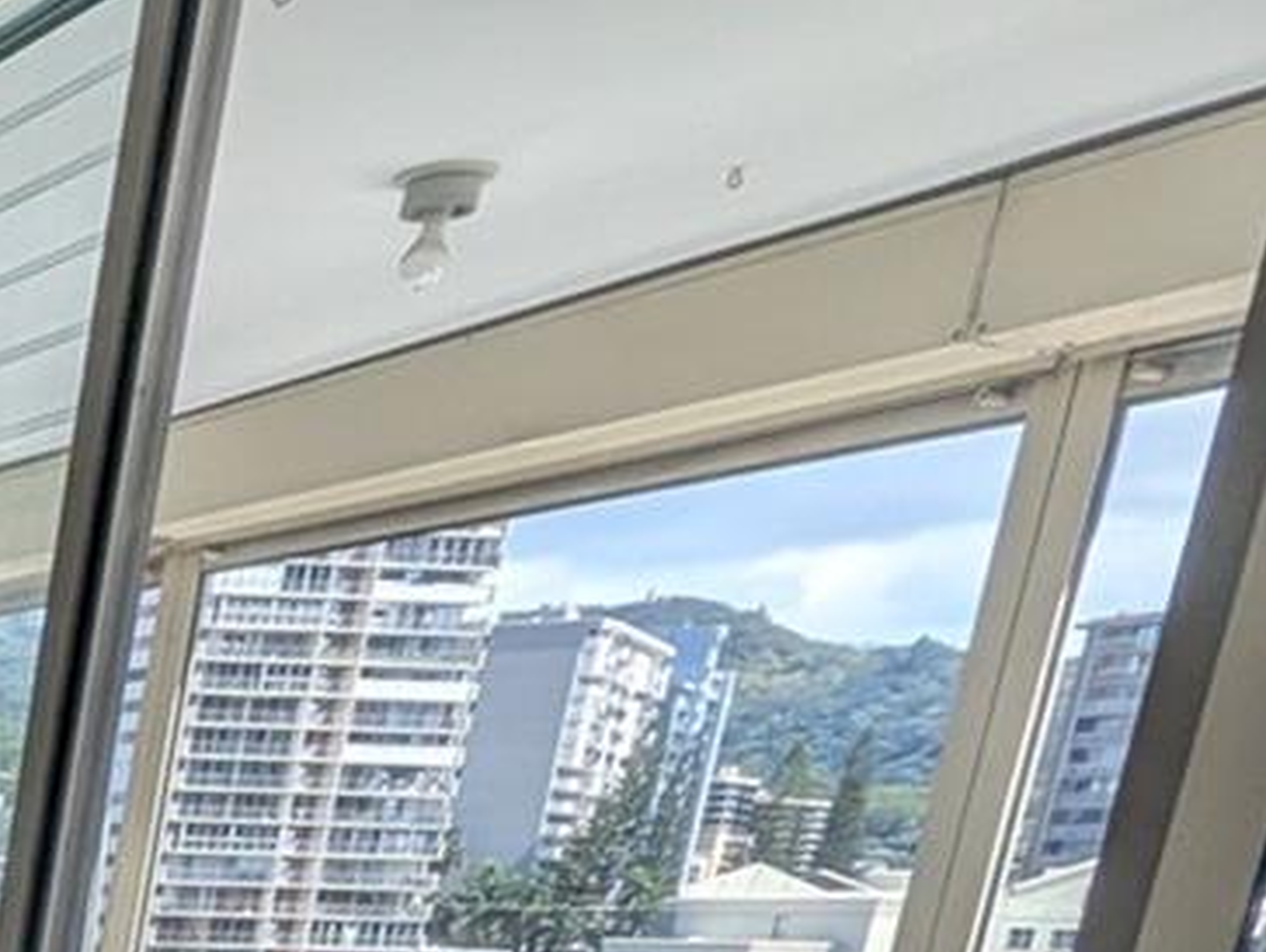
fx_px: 2087
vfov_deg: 20.9
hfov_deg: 19.5
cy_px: 1518
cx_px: -1242
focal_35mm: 57
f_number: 2.2
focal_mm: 1.95
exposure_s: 1/678
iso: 43
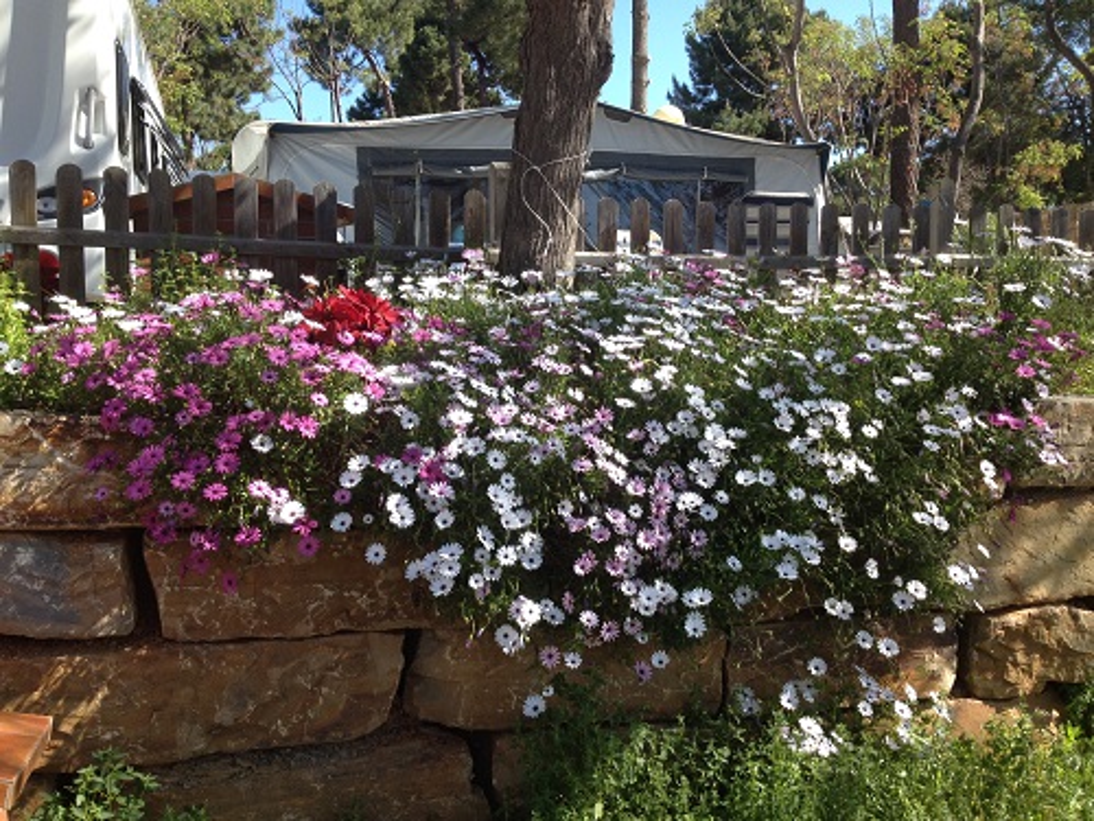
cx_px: 547
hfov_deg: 52.6
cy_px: 410
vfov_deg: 40.7
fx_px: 1106
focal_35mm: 35
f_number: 2.4
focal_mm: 4.28
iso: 50
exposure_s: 1/600
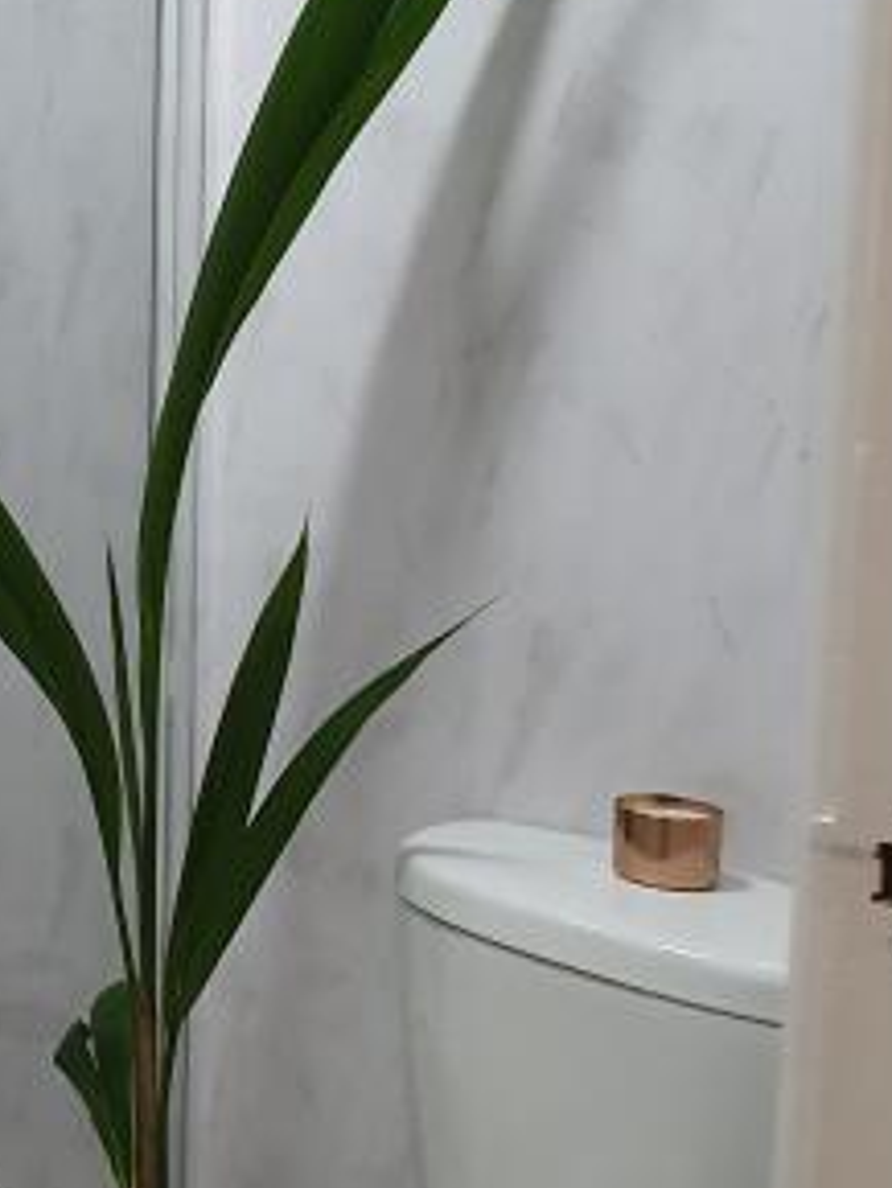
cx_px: -559
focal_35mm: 46
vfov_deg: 41.0
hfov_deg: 23.1
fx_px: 1579
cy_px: 465
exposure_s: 1/50
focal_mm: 1.8
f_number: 2.2
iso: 320
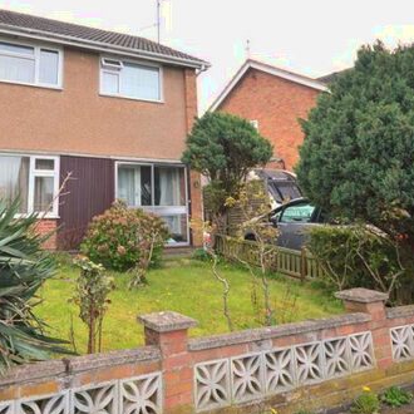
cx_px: 128
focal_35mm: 27
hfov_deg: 57.4
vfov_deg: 57.4
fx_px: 365
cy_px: 129
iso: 100
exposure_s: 1/100
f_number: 5
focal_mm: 10
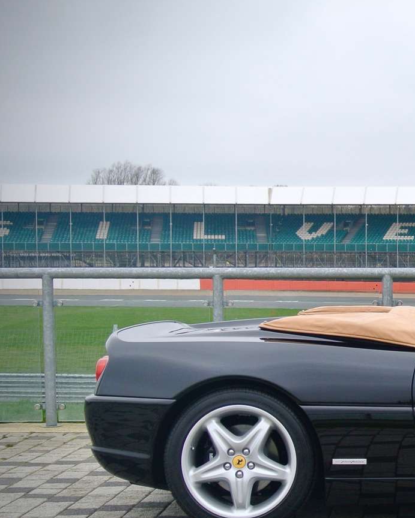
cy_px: 361
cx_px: 523
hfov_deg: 16.8
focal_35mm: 87
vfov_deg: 21.9
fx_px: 1336
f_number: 4.2
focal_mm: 15.1
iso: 110
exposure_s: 1/125
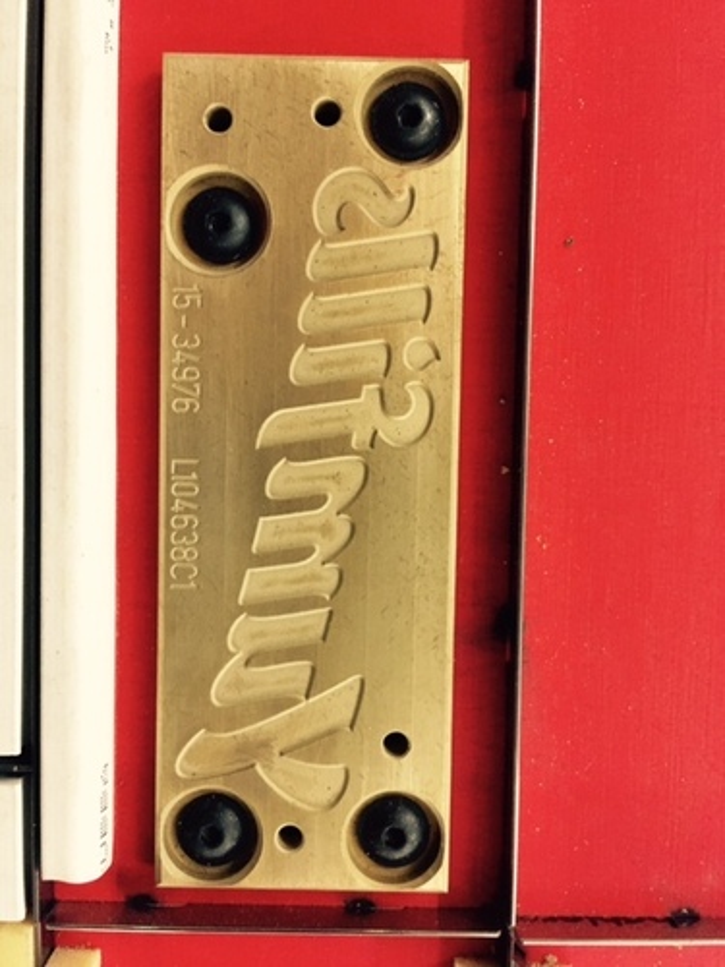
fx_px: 810
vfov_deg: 61.7
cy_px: 484
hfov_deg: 48.2
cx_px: 362
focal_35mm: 29
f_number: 2.2
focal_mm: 4.15
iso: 250
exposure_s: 1/20
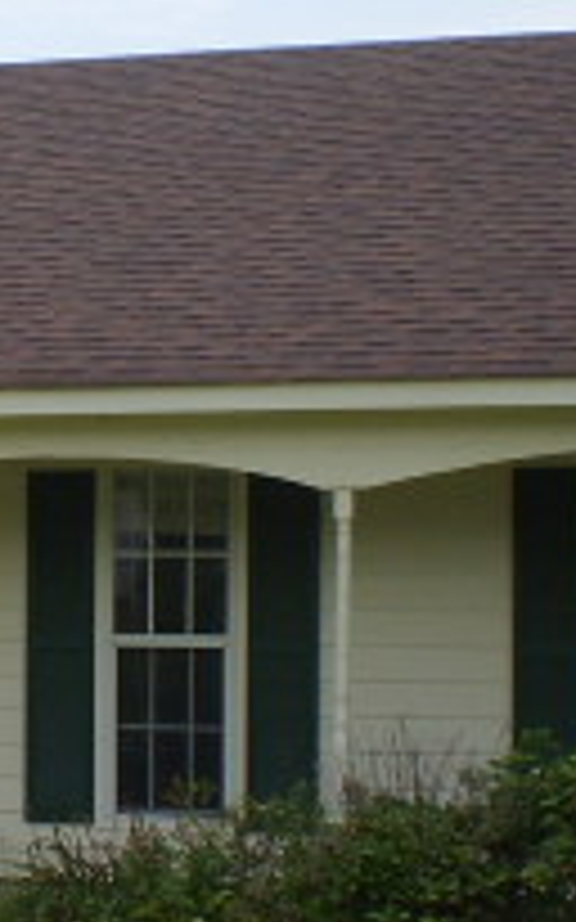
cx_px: -162
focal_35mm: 119
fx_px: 2991
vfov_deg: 17.5
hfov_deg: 10.8
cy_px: 576
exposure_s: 1/800
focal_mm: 6.3
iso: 64
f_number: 4.6
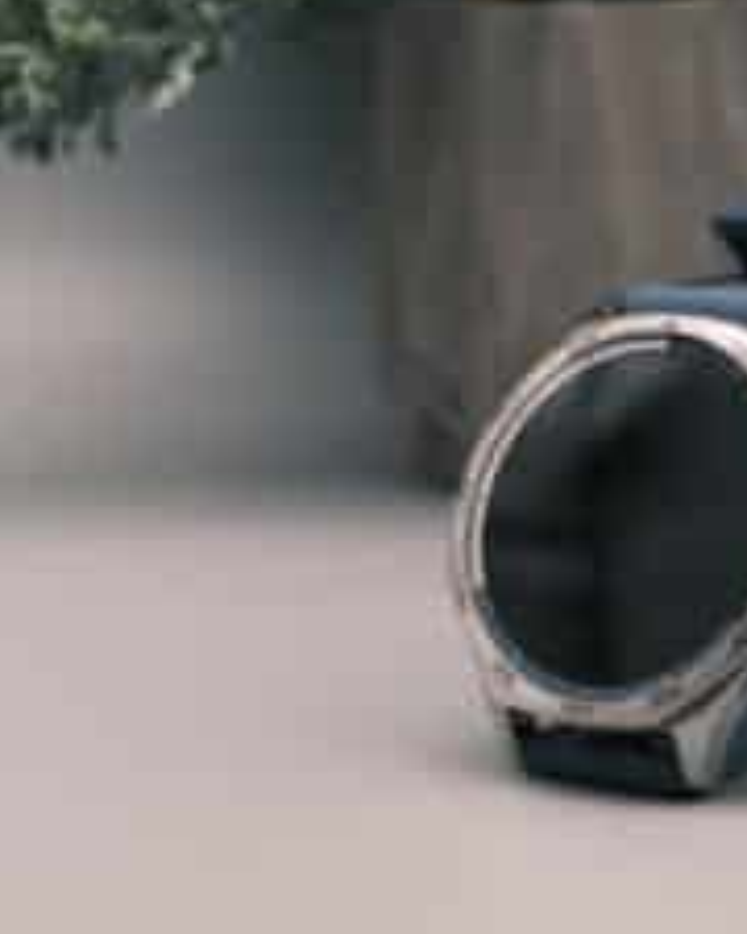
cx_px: 739
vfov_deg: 15.8
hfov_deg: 12.5
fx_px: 3372
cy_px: 482
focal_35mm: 122
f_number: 9
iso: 1000
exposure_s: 1/150
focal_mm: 50
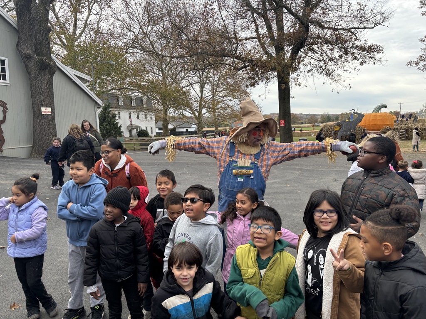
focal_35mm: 26
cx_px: 213
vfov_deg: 53.1
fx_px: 320
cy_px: 160
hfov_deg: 67.3
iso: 50
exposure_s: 1/505
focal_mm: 5.96
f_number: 1.6
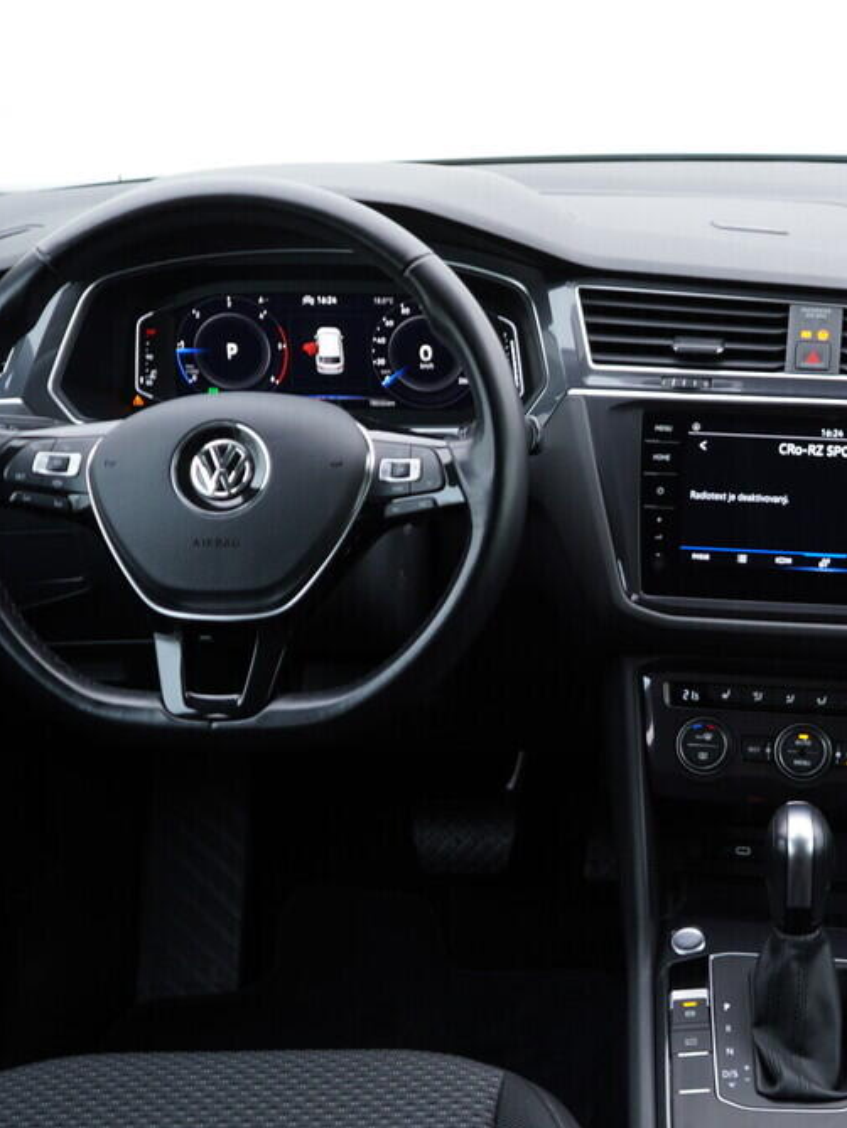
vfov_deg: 36.2
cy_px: 572
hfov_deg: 26.6
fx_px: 1729
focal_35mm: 53
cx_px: 768
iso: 160
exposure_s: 1/40
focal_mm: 24
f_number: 2.8
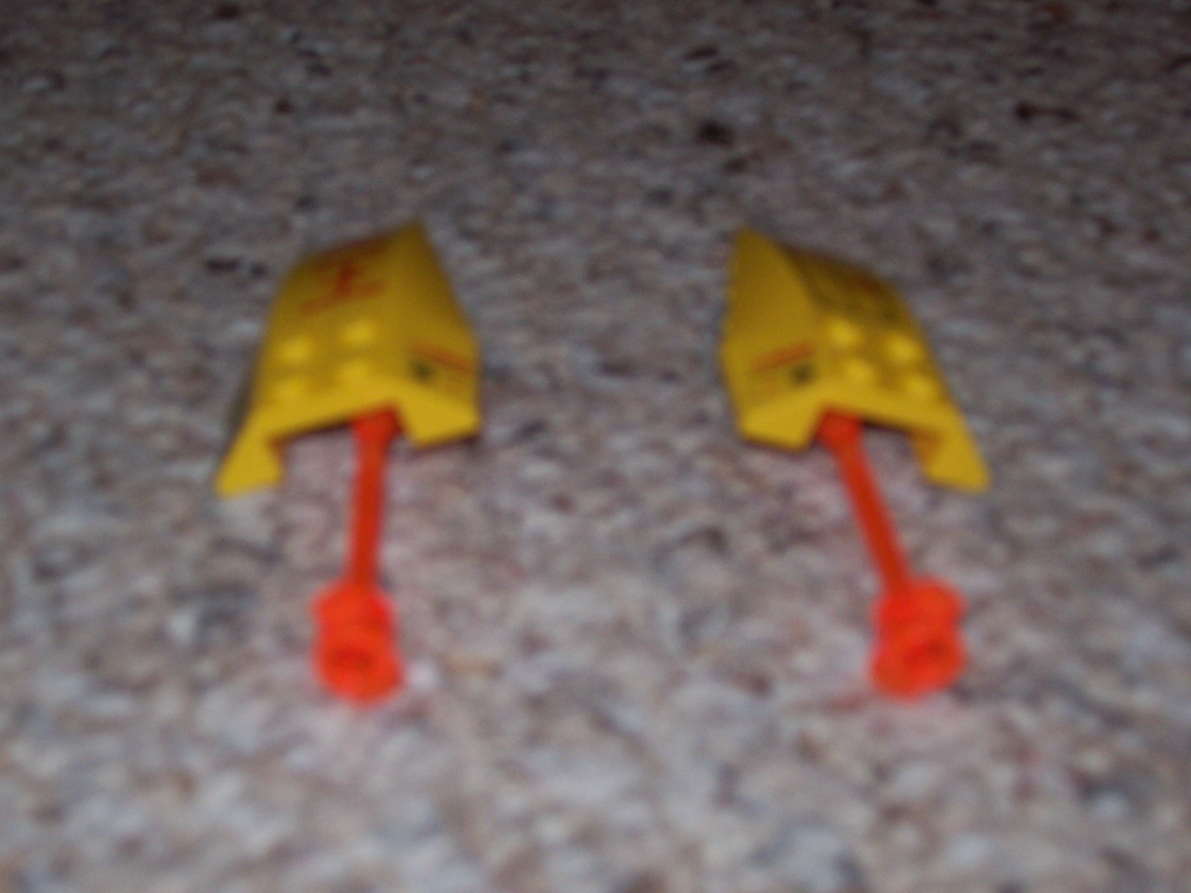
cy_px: 446
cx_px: 596
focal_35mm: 66
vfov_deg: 22.3
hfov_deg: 29.4
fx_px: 2271
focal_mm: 10.8
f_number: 4
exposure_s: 1/90
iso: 125
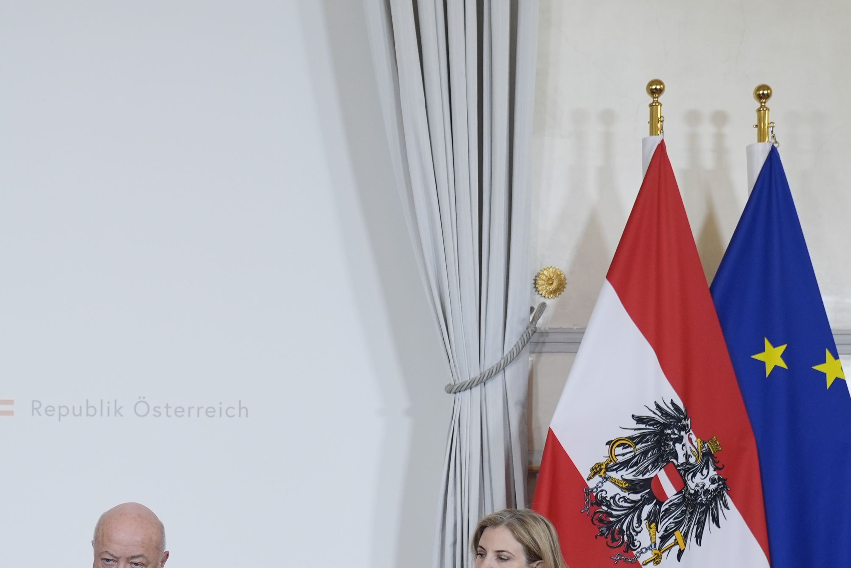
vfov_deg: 17.1
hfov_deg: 25.4
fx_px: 1844
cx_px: 129
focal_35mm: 78
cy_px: 561
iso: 1000
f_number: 2.8
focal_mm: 39
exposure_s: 1/320
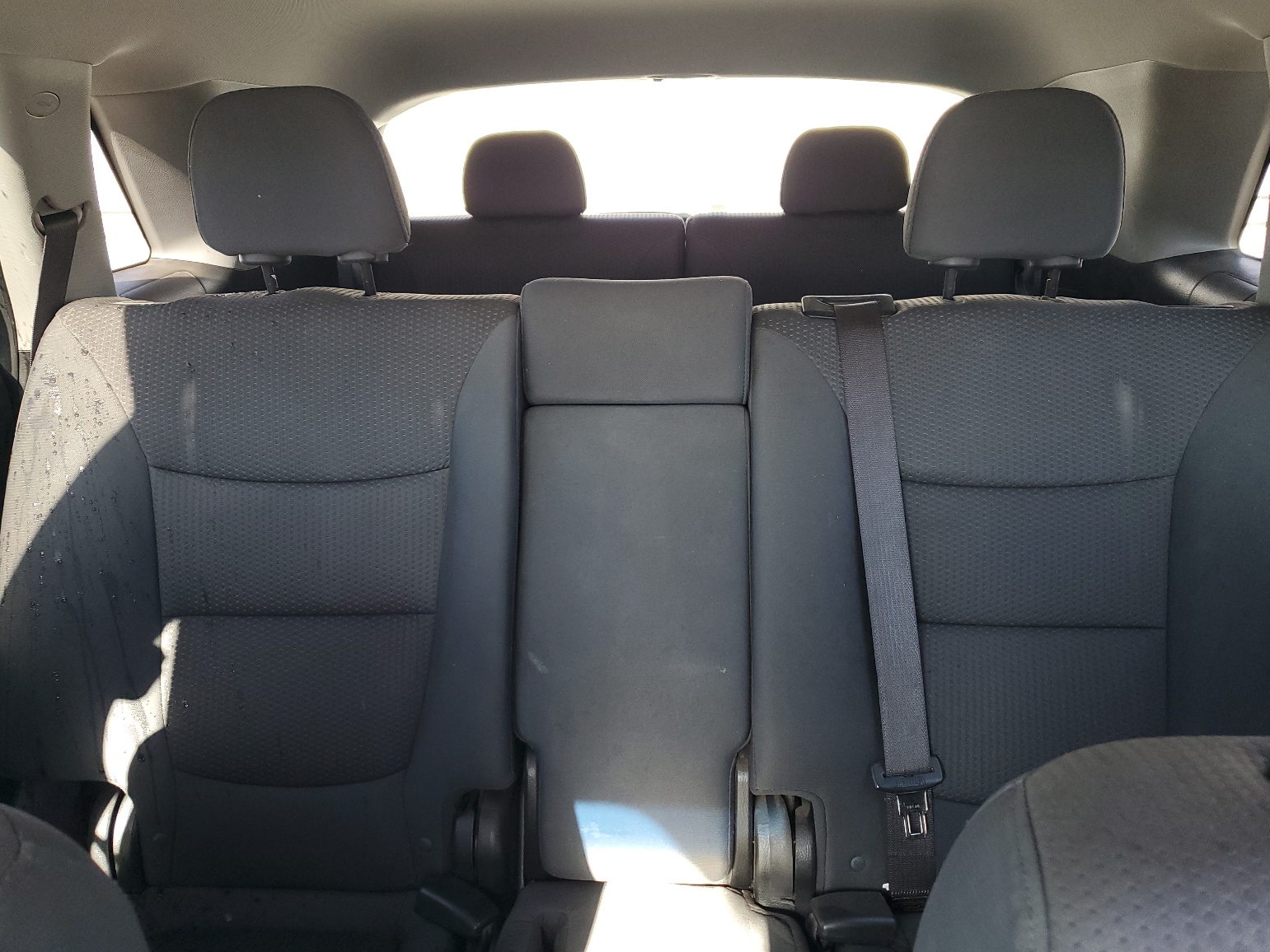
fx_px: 991
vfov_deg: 51.4
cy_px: 469
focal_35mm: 27
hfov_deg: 65.3
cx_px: 658
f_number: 1.5
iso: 94
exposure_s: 1/120
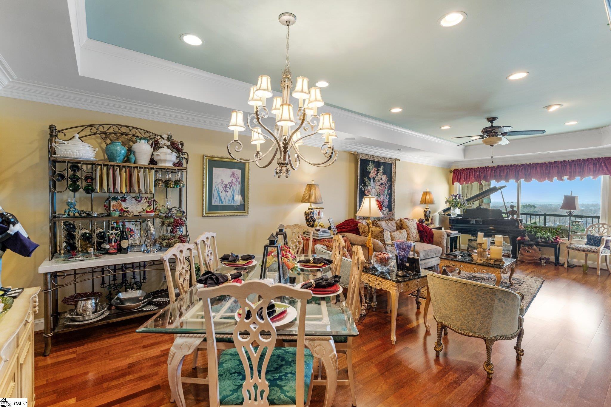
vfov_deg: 73.7
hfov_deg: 96.7
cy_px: 204
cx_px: 306
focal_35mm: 16
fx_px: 272
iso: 320
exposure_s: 1/2
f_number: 7.1
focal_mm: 16
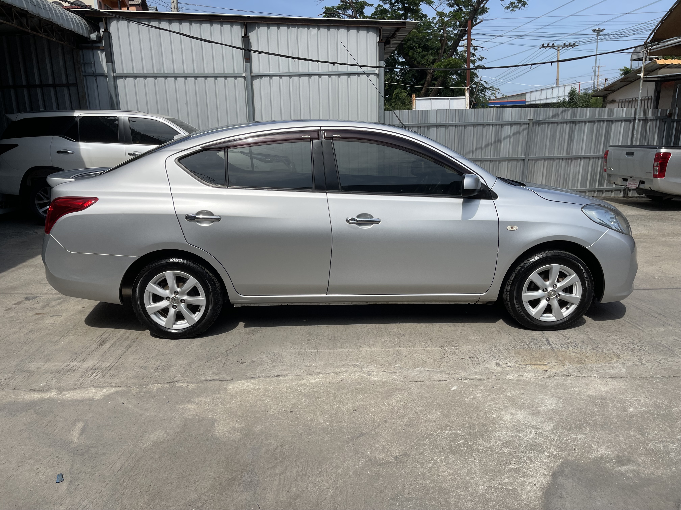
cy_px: 255
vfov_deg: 54.9
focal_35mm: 25
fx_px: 492
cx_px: 340
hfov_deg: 69.4
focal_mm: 5.1
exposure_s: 1/4902
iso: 32
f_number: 1.6
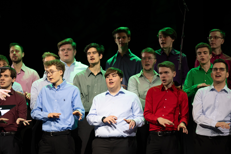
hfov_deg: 9.7
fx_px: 1360
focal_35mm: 212
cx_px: 117
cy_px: 79
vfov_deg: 6.5
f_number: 3.5
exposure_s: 1/160
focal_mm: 200
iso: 1000
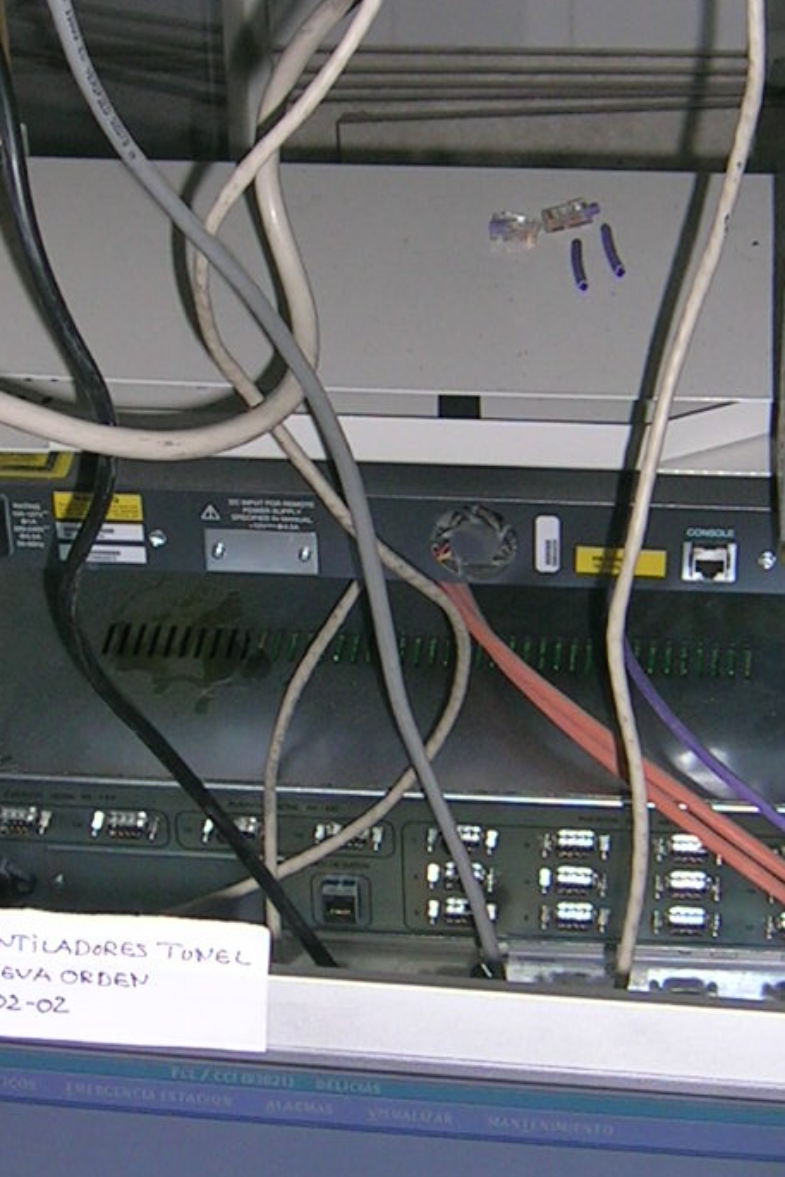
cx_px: 309
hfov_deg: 16.1
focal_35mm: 85
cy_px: 552
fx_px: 2779
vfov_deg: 23.9
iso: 50
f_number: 2.8
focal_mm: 5.4
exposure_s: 1/60.1
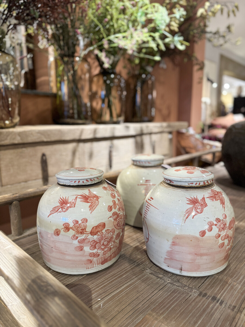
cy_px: 164
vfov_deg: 71.6
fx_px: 226
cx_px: 122
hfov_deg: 56.8
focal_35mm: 24
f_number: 1.78
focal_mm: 6.76
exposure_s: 1/59
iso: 400
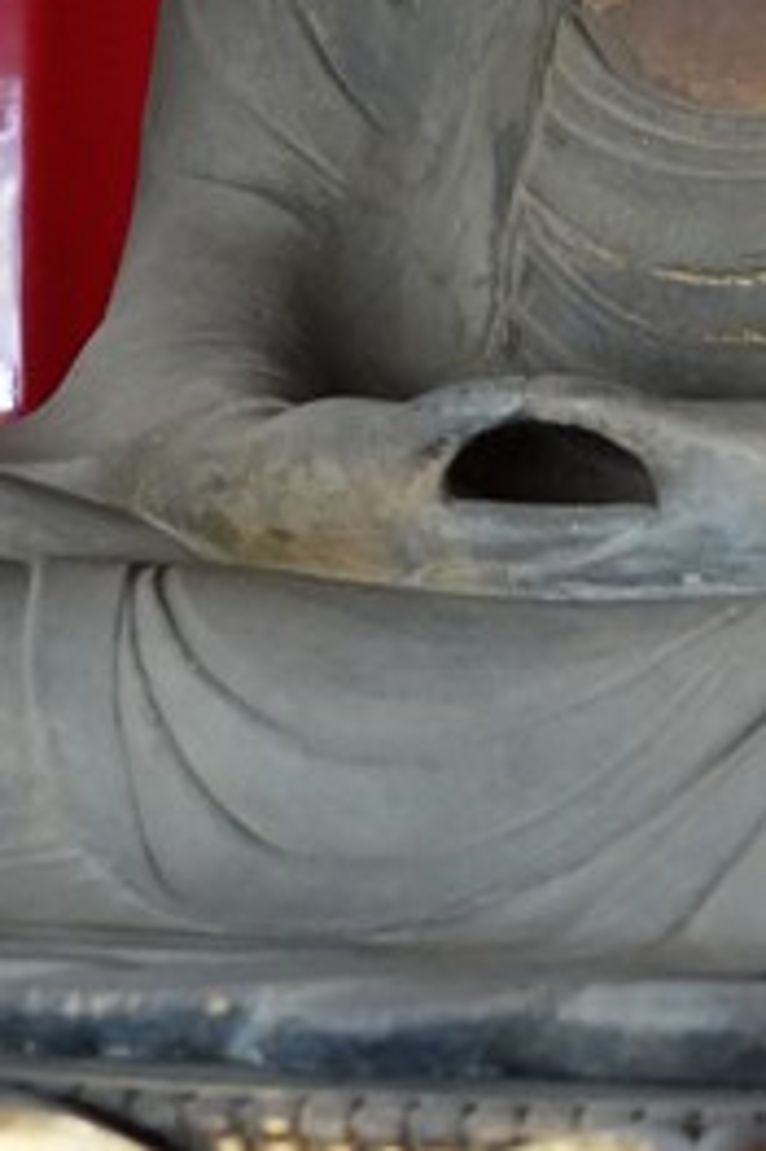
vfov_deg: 11.4
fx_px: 5720
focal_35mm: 179
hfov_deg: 7.7
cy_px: -66
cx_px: 512
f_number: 4
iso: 6400
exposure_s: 1/160
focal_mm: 46
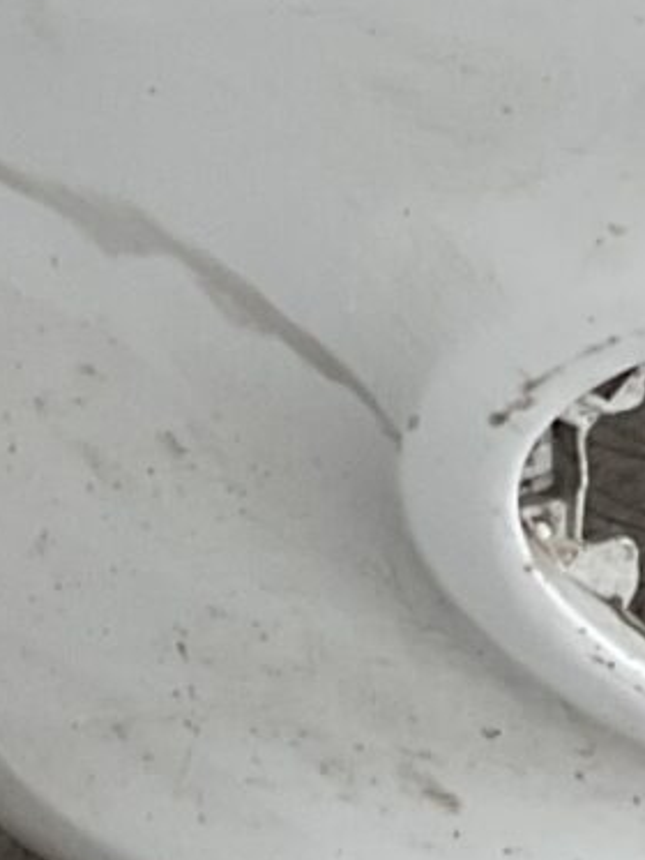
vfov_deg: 9.9
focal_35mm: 199
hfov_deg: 6.7
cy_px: 0
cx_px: 2016
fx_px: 4941
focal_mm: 3
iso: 16
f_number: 1.8
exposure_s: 1/120
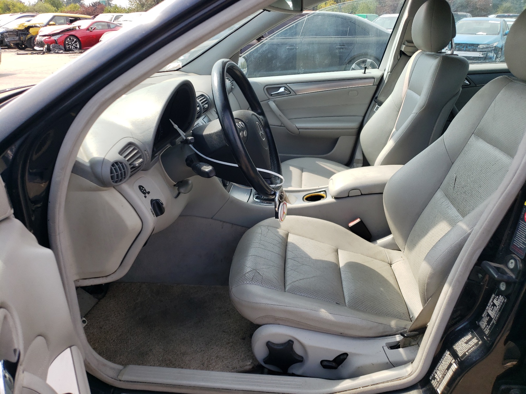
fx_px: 395
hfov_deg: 67.3
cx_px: 263
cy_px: 197
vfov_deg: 53.1
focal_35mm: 26
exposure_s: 1/1111
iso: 50
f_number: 1.5
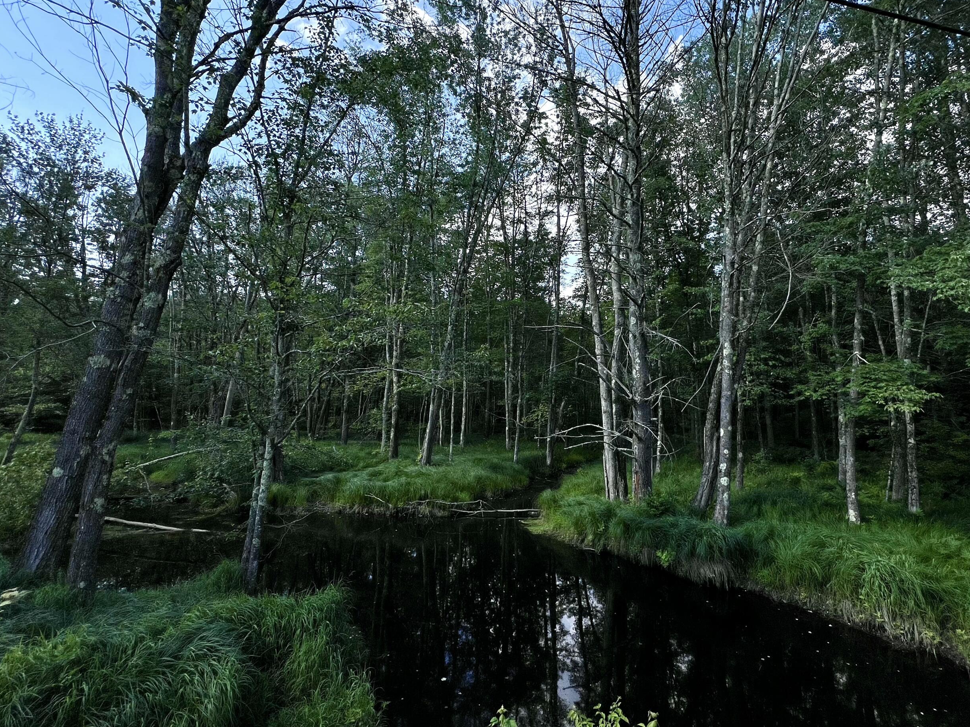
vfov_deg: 78.1
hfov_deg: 93.9
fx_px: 448
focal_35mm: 16
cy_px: 347
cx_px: 555
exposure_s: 1/2370
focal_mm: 1.57
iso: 32
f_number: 1.8
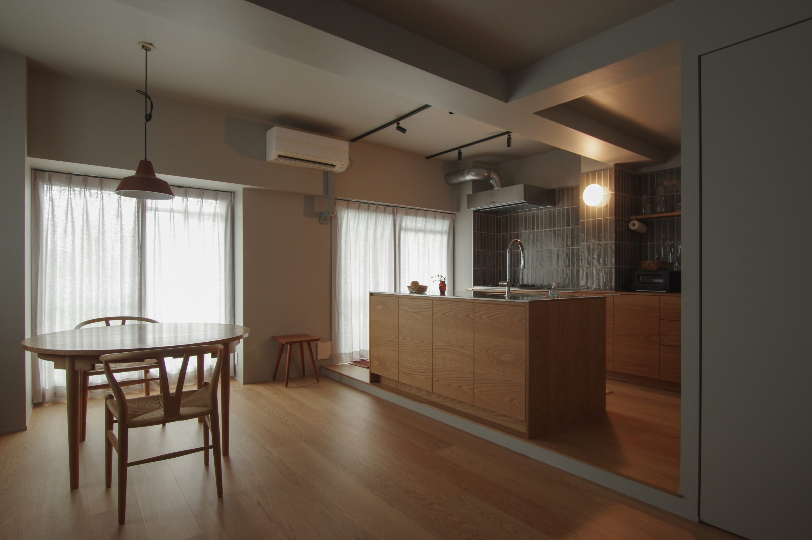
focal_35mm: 19
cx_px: 406
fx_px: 428
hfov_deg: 87.0
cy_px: 270
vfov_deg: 64.5
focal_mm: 13
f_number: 9
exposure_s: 1/8
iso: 400
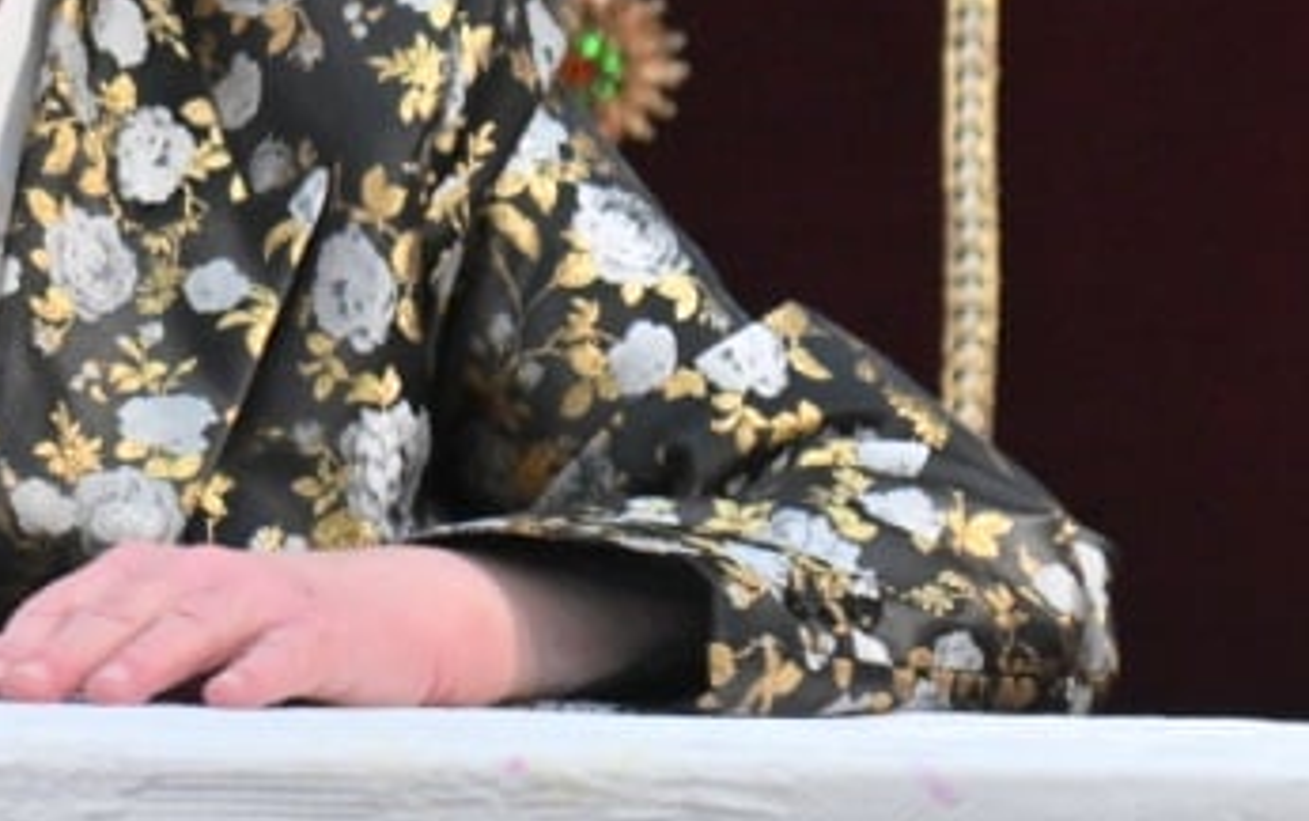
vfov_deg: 2.4
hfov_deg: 3.9
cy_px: -393
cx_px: -257
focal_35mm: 542
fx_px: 19354
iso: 1250
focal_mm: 120
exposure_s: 1/250
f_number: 4
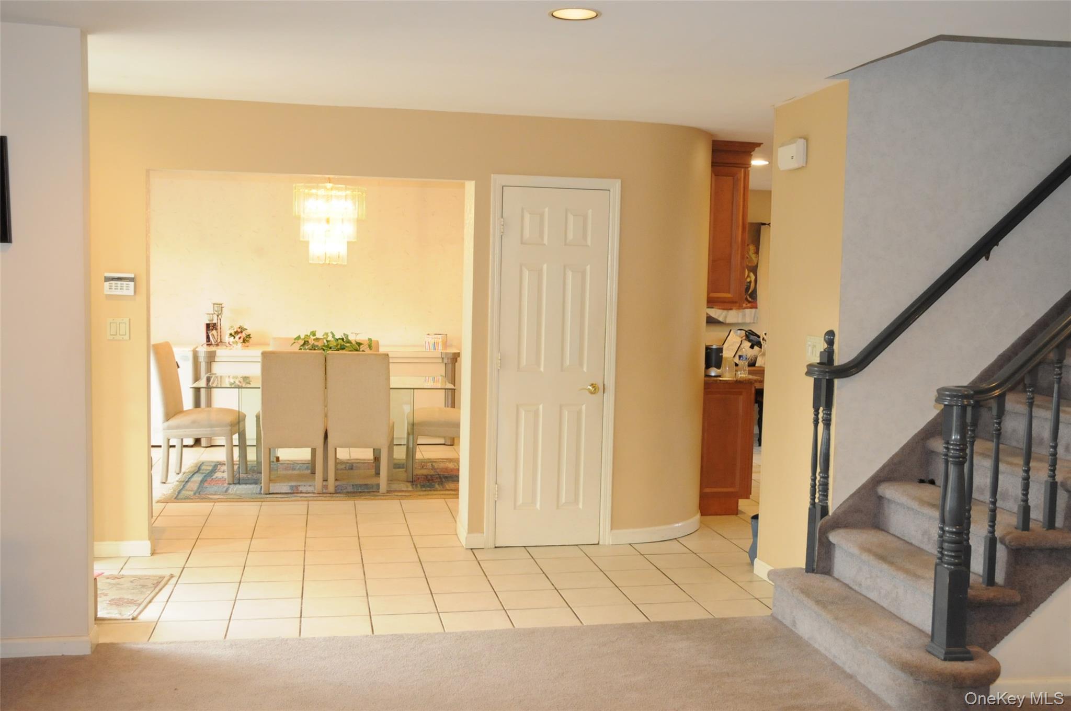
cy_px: 356
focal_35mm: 38
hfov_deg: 51.3
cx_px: 536
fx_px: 1114
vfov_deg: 35.4
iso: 1600
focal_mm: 25
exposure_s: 1/60
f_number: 5
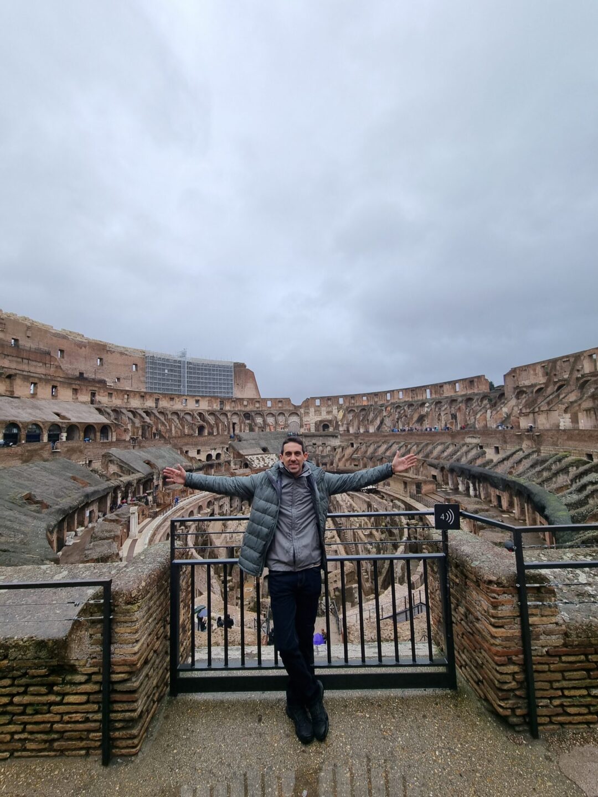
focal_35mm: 13
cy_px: 398
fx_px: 299
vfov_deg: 106.2
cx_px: 299
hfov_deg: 89.9
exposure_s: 1/546
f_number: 2.2
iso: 50
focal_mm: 2.2
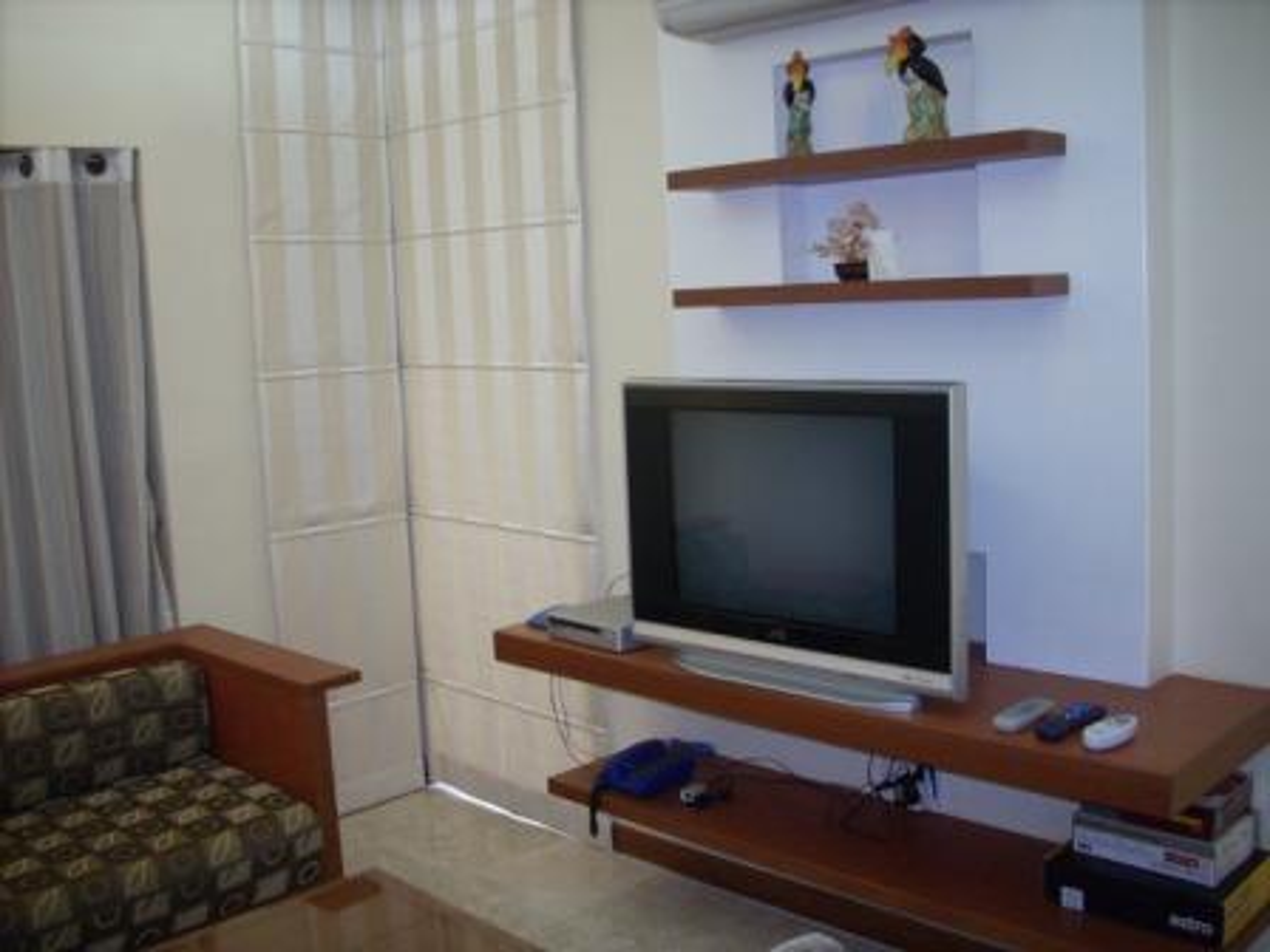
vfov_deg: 38.7
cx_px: 635
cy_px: 476
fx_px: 1357
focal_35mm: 37
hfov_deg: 50.1
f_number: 2.8
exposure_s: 1/30
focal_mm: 6.2
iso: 200
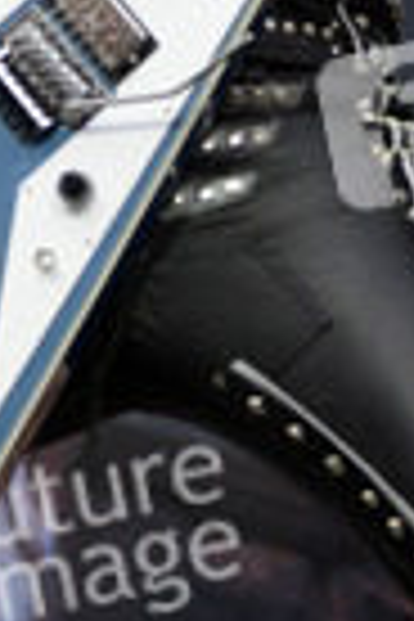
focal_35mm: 203
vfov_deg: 10.0
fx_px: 3501
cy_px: -122
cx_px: 140
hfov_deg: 6.8
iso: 400
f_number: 2.8
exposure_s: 1/800
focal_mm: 70
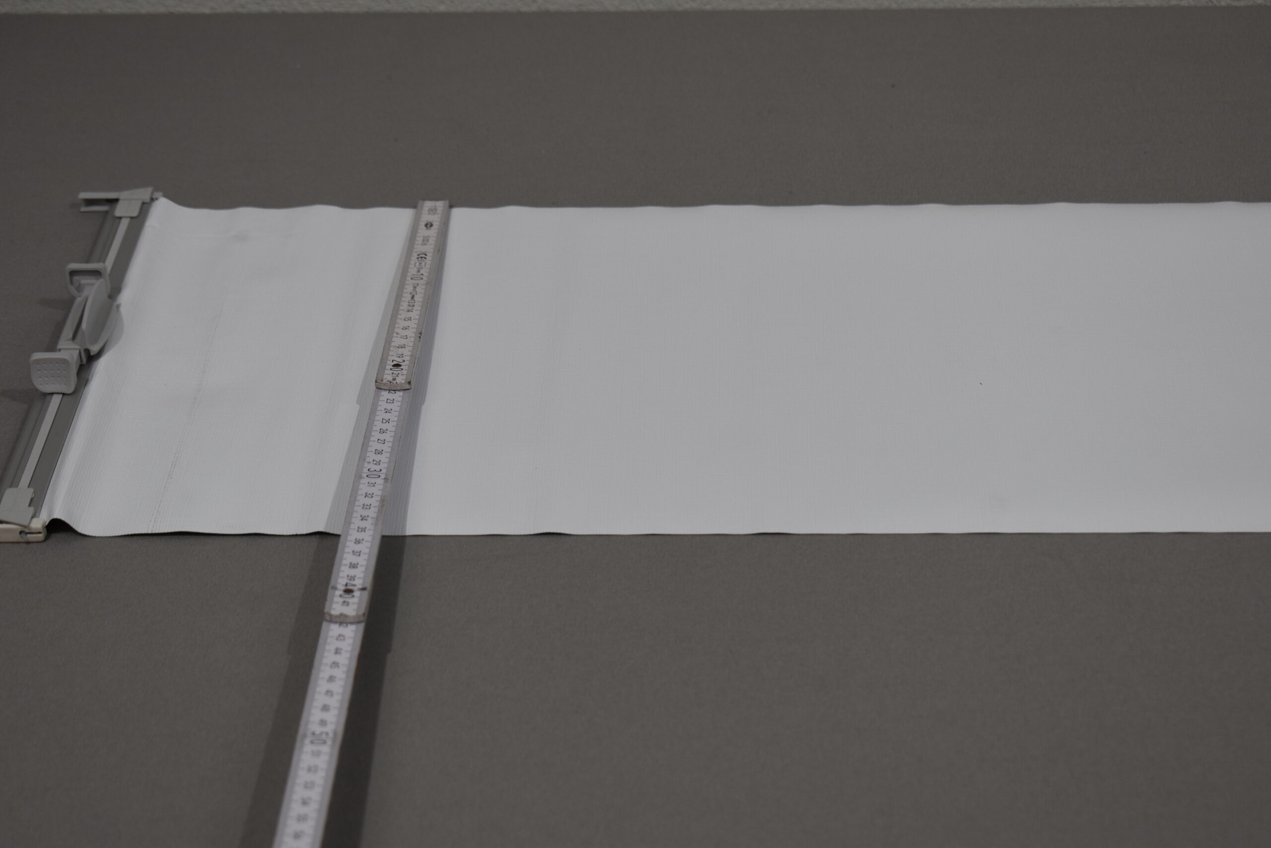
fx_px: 2913
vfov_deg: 16.6
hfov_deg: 24.6
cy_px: 424
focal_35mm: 82
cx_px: 636
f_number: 5.6
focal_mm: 55
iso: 250
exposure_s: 1/125
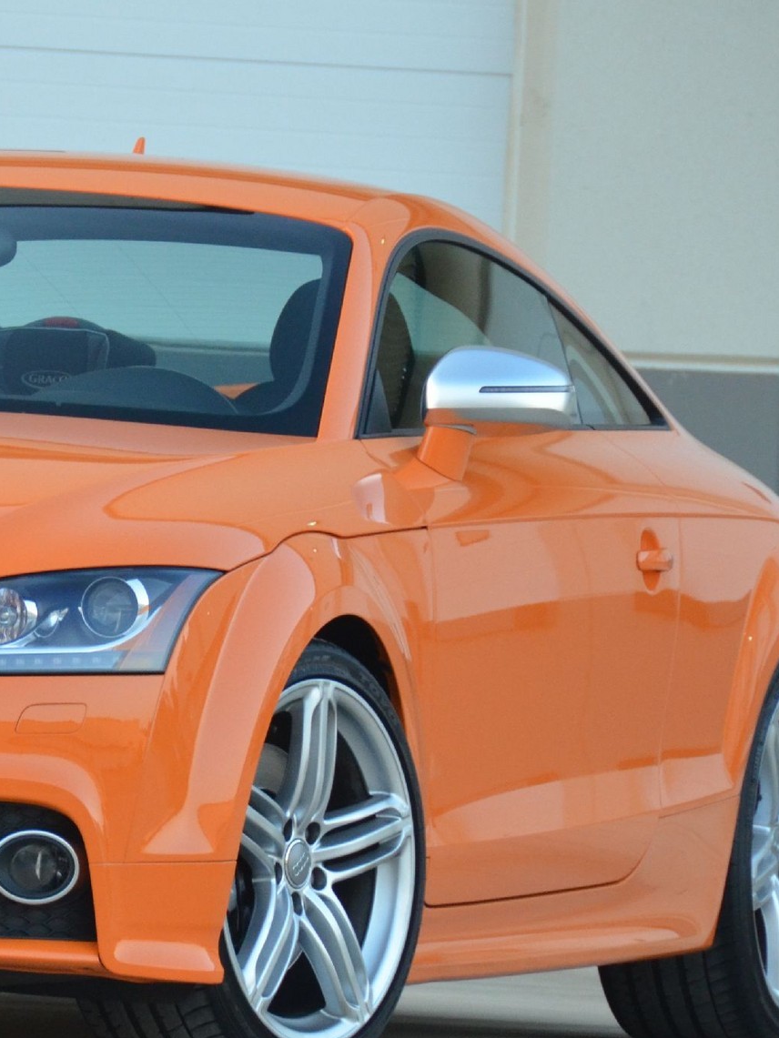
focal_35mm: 473
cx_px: -104
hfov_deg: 3.1
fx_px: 14190
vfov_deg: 4.2
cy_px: 593
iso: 1600
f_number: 5.6
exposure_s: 1/320
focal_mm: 150
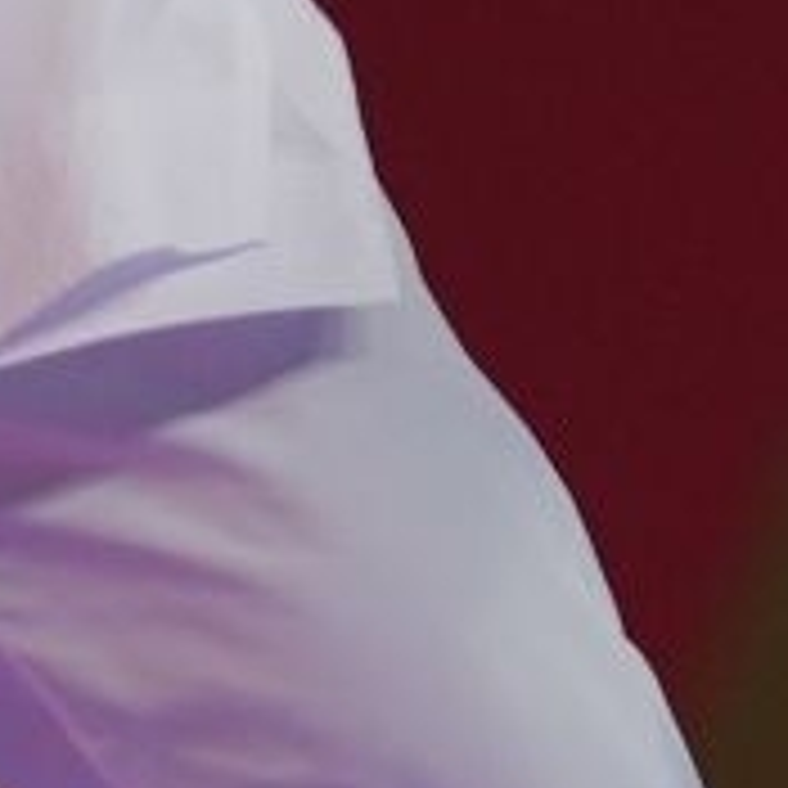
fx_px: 54728
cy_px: -1599
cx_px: 1526
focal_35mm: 2125
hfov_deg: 0.8
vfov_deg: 0.8
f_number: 2.8
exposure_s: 1/1000
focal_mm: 162
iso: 500
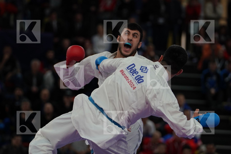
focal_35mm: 222
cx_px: 116
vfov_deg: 6.2
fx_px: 1424
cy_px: 77
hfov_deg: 9.3
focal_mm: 148
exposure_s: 1/1000
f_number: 2.8
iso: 800
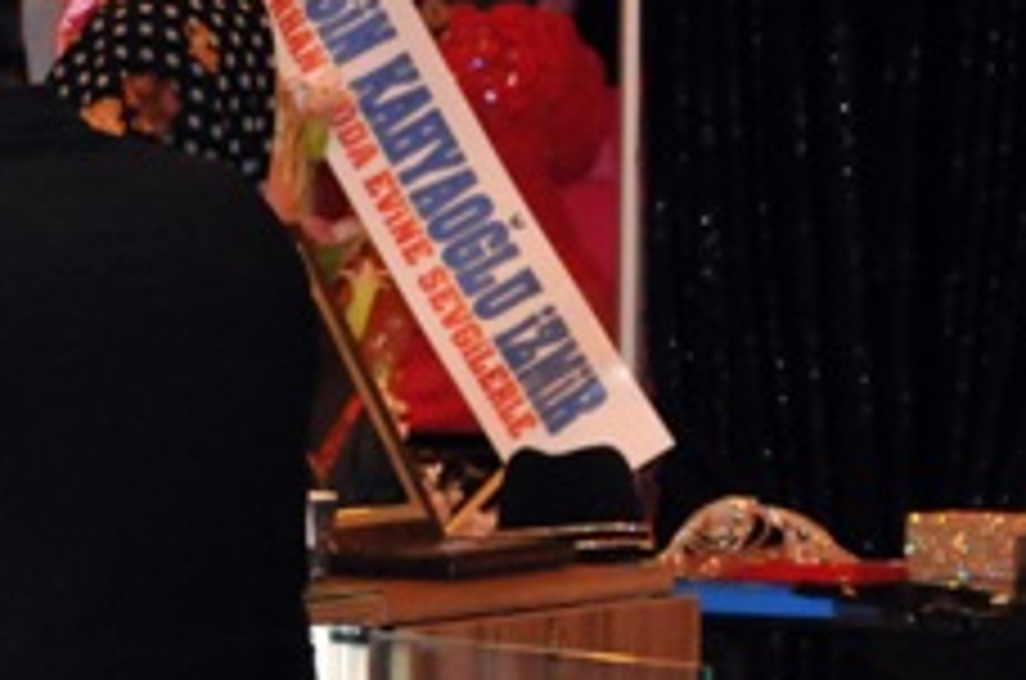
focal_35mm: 358
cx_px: -351
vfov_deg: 3.8
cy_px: 259
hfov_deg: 5.7
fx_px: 10193
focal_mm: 85
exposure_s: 1/60
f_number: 5.6
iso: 2000
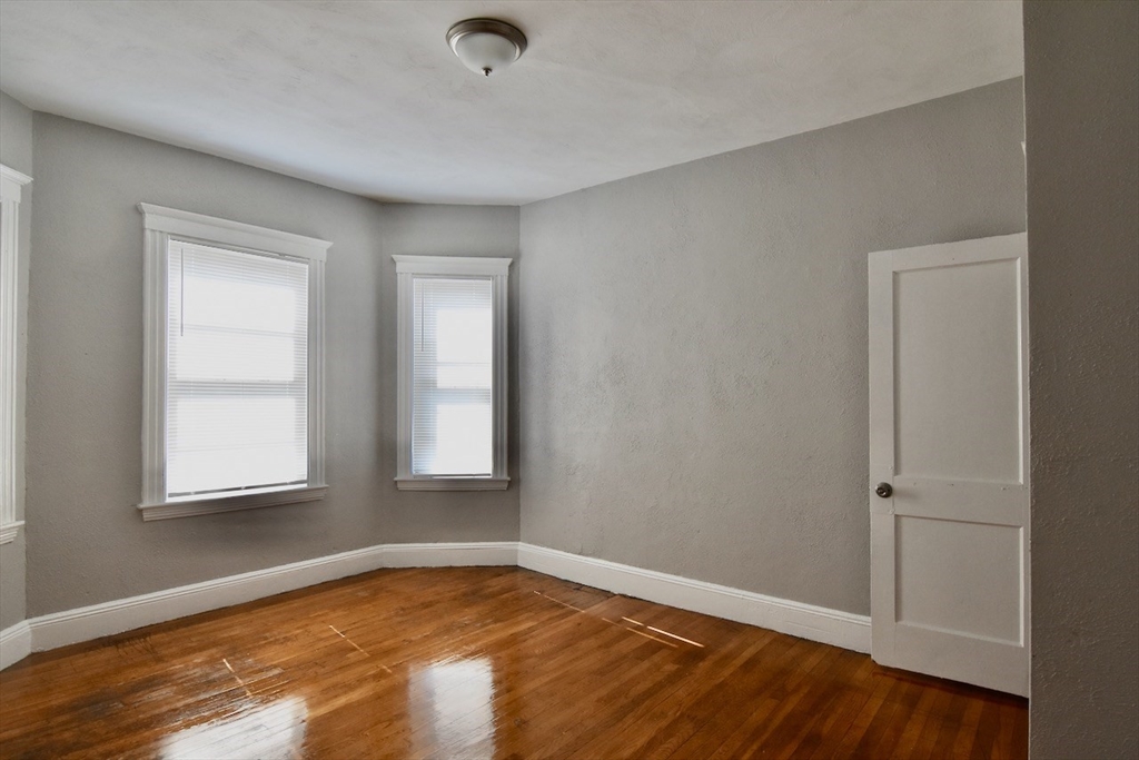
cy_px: 380
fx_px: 617
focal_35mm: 20
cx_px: 570
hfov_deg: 85.4
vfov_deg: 63.2
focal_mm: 13
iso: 800
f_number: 7.1
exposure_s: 1/200
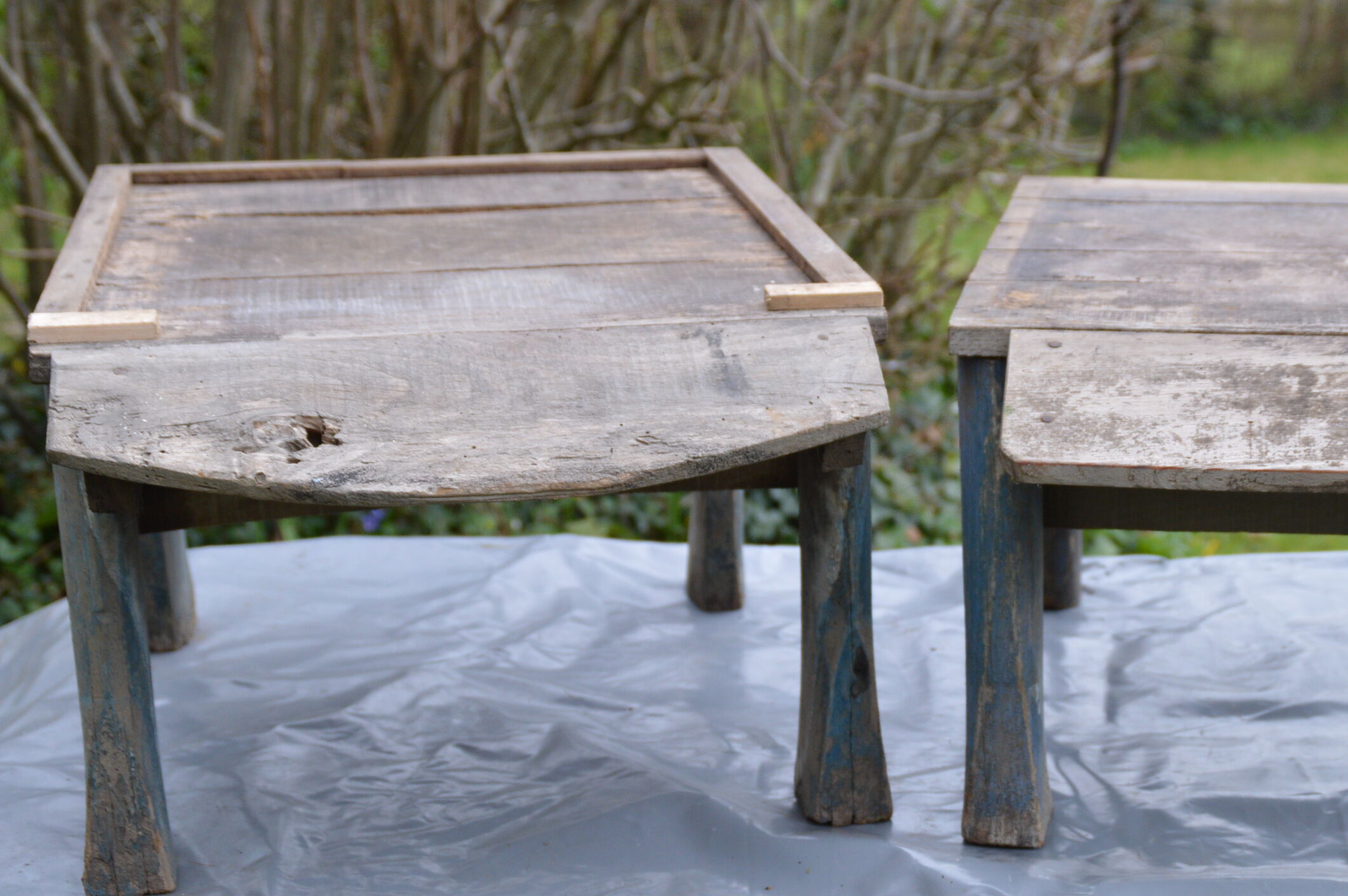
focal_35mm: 68
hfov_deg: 29.5
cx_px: 899
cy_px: 440
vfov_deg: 20.0
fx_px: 2544
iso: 400
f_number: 5
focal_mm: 32
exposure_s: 1/100
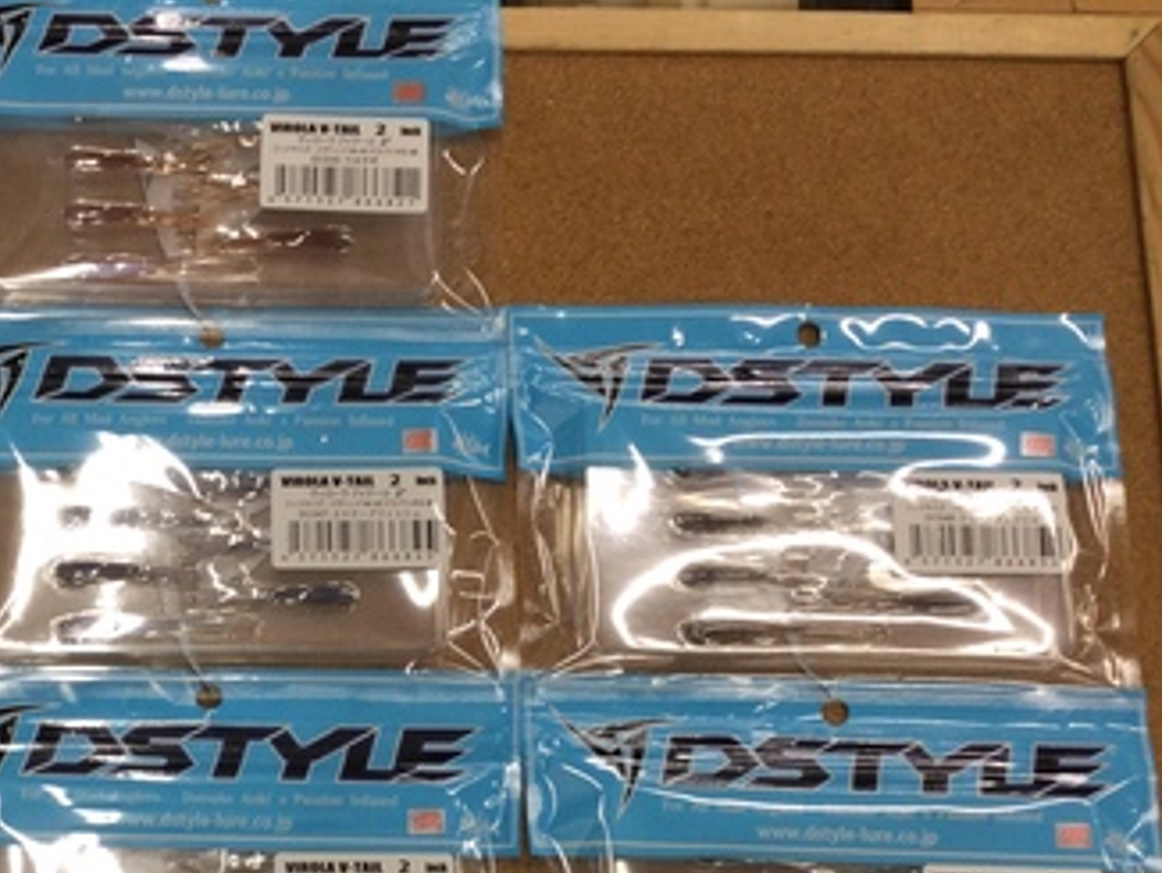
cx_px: 228
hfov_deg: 32.8
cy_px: 738
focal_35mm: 57
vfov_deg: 25.1
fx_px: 1915
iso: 32
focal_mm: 3.3
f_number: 2.4
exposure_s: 1/60
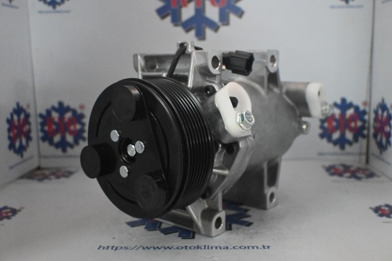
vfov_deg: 34.2
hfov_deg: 49.6
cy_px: 130
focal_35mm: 39
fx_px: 425
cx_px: 196
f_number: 4.5
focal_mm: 26
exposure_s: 1/60
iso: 8000
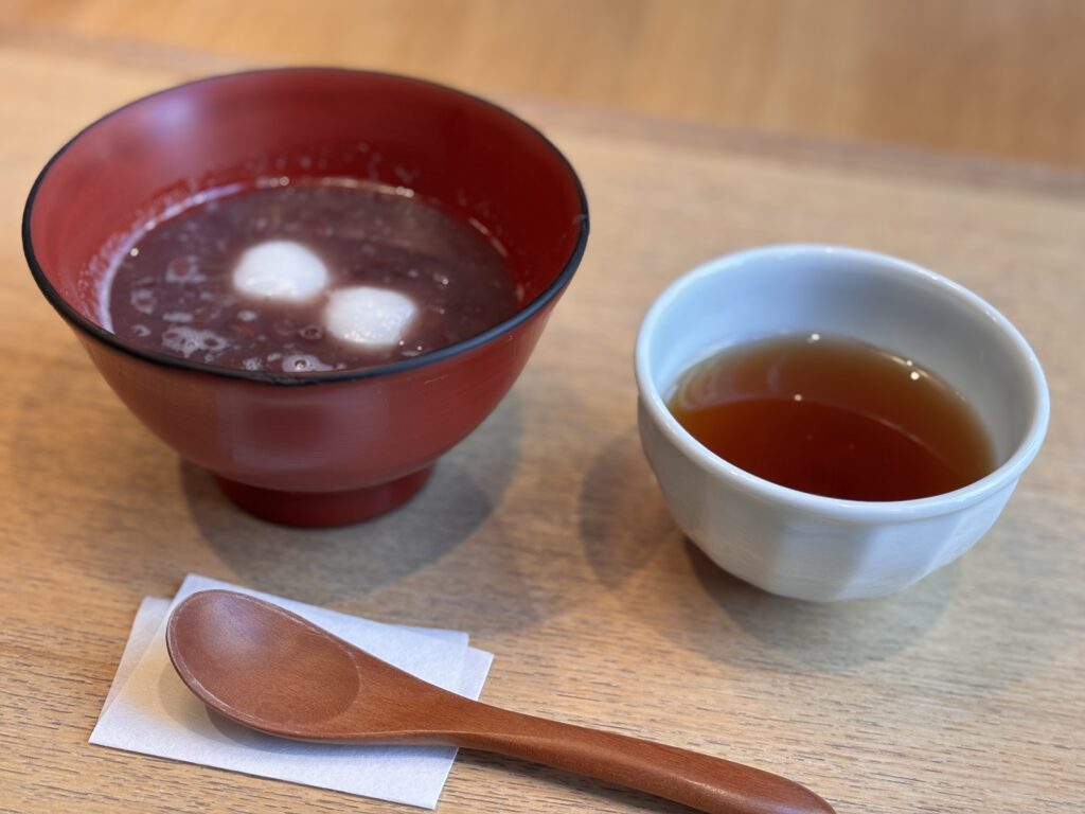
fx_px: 1630
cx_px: 542
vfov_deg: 28.0
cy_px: 407
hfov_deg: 36.8
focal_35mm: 52
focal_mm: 5.96
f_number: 1.6
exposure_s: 1/60
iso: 25
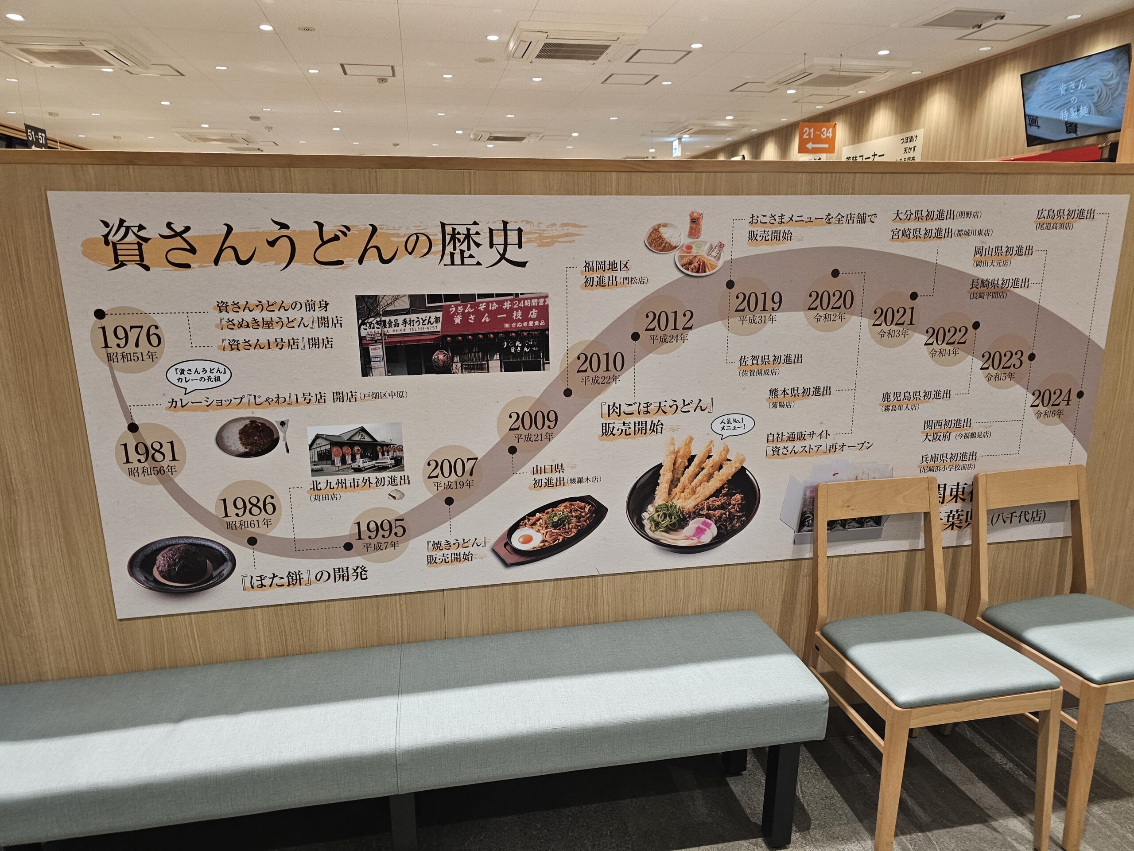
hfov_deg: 73.9
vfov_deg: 58.9
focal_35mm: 23
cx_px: 567
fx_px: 753
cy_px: 426
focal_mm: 6.3
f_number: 1.7
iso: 320
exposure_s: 1/100
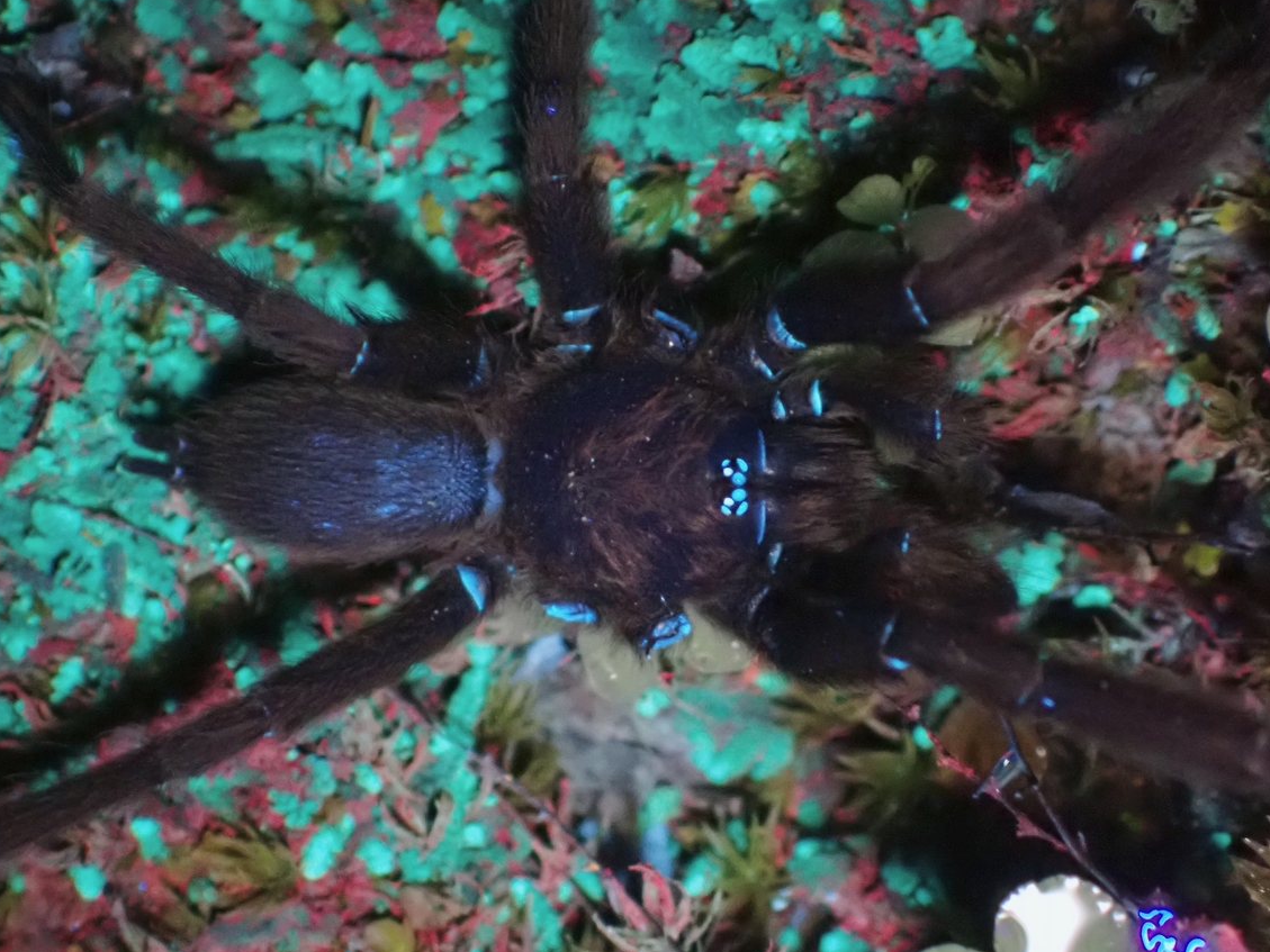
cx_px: 636
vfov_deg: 14.7
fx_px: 3706
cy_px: 477
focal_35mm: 101
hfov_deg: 19.4
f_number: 4.9
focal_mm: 18
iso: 1600
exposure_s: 1/8
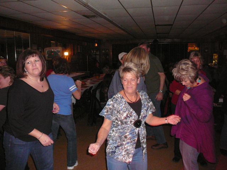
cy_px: 85
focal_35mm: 35
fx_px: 230
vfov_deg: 40.7
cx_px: 114
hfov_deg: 52.6
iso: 400
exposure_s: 1/30
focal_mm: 5.2
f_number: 2.8
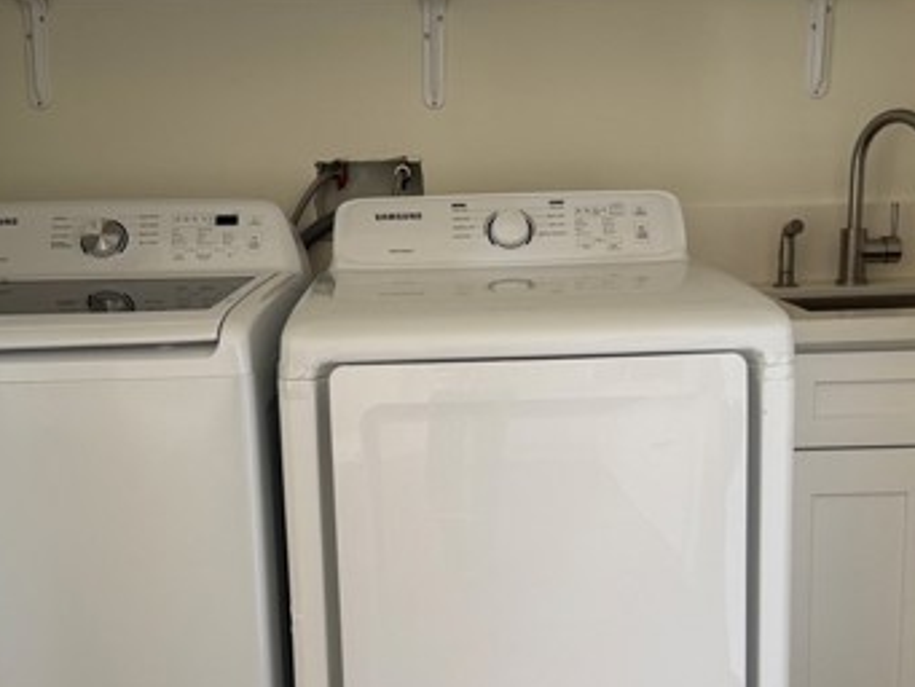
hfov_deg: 42.0
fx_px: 1190
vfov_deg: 32.1
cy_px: 400
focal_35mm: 45
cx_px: 488
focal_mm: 6.76
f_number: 1.78
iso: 200
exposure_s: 1/120
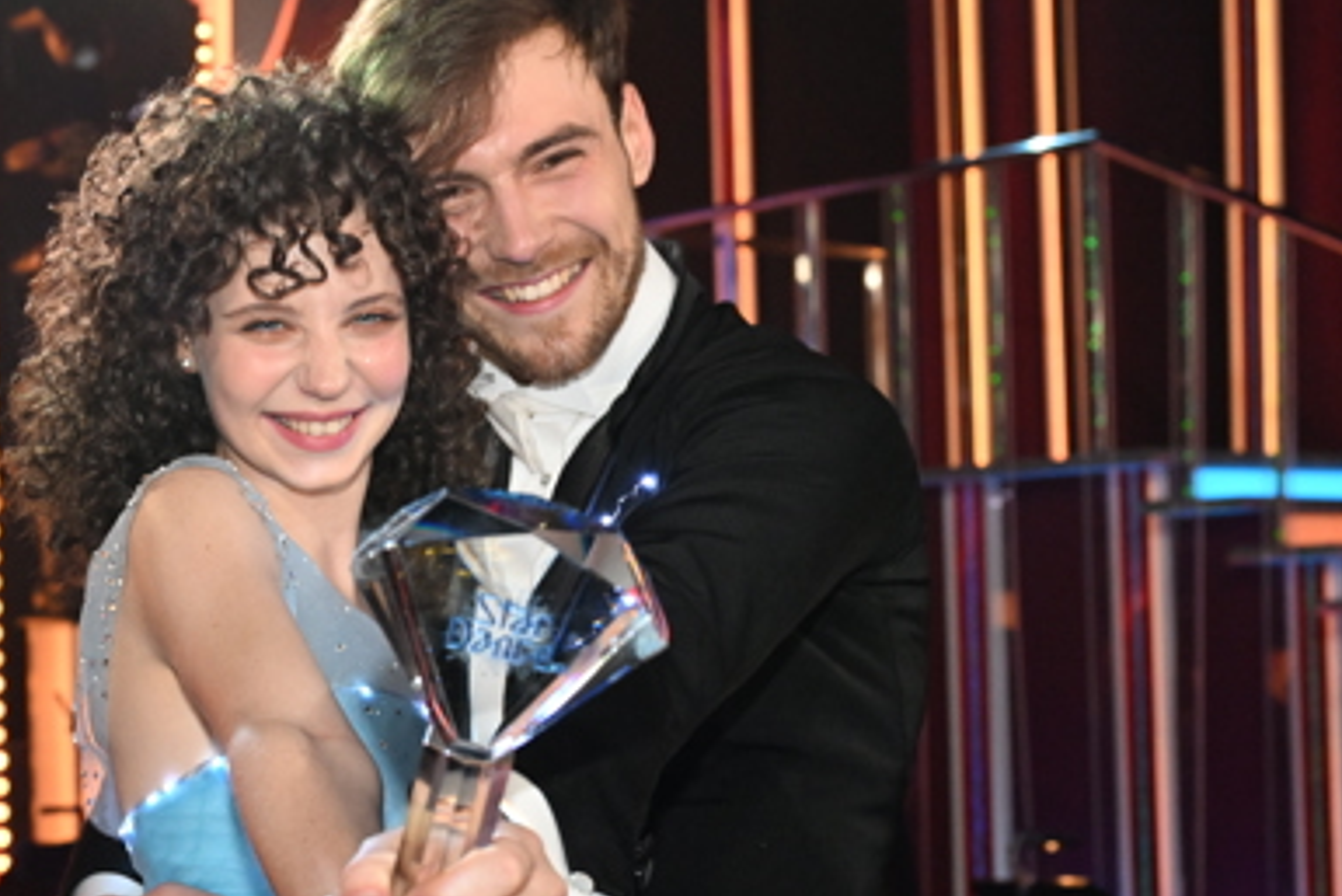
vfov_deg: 17.7
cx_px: 307
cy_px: 624
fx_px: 2871
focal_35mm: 77
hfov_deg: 25.9
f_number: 5.6
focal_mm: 43
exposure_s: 1/250
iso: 5000
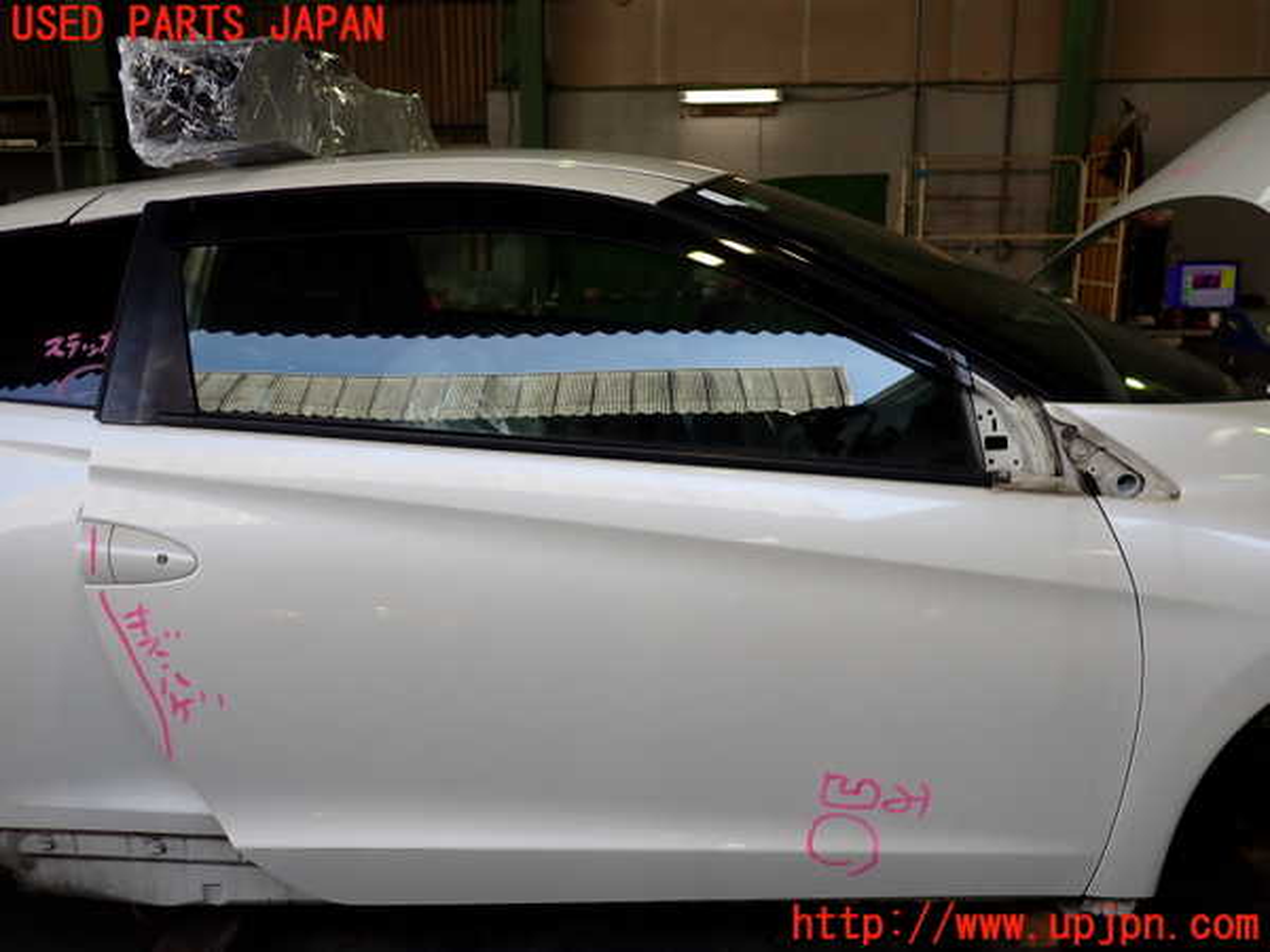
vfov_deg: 46.8
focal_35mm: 30
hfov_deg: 60.0
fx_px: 1101
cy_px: 476
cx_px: 635
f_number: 2.3
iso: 100
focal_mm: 5.4
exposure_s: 1/125
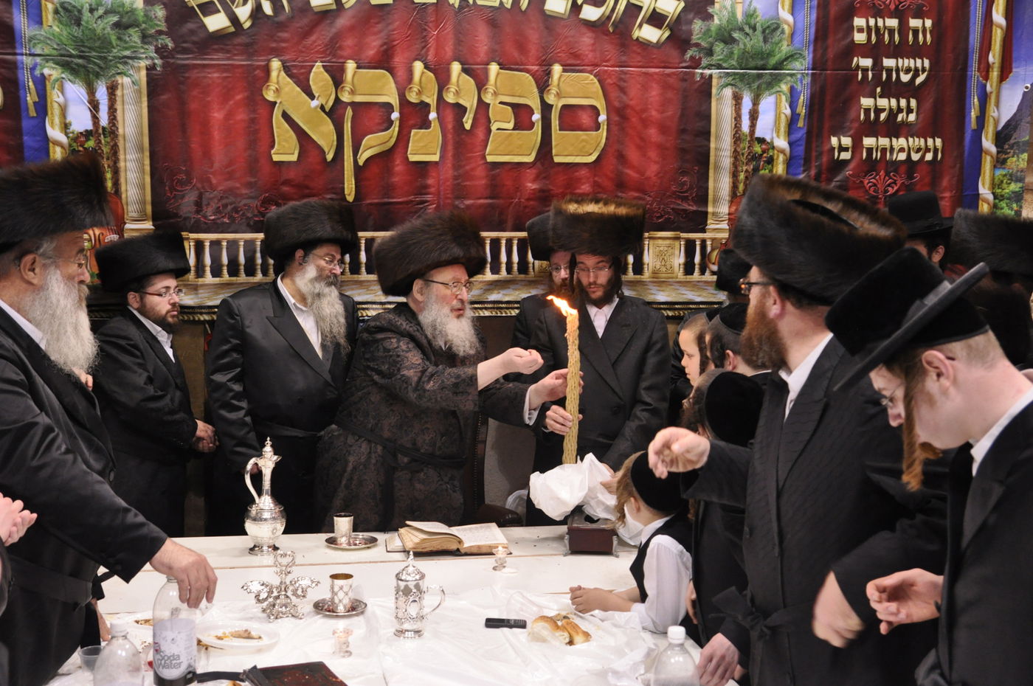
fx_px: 1462
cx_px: 516
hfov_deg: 38.9
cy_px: 343
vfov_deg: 26.4
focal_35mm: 51
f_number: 4.5
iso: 1000
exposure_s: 1/80
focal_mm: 34
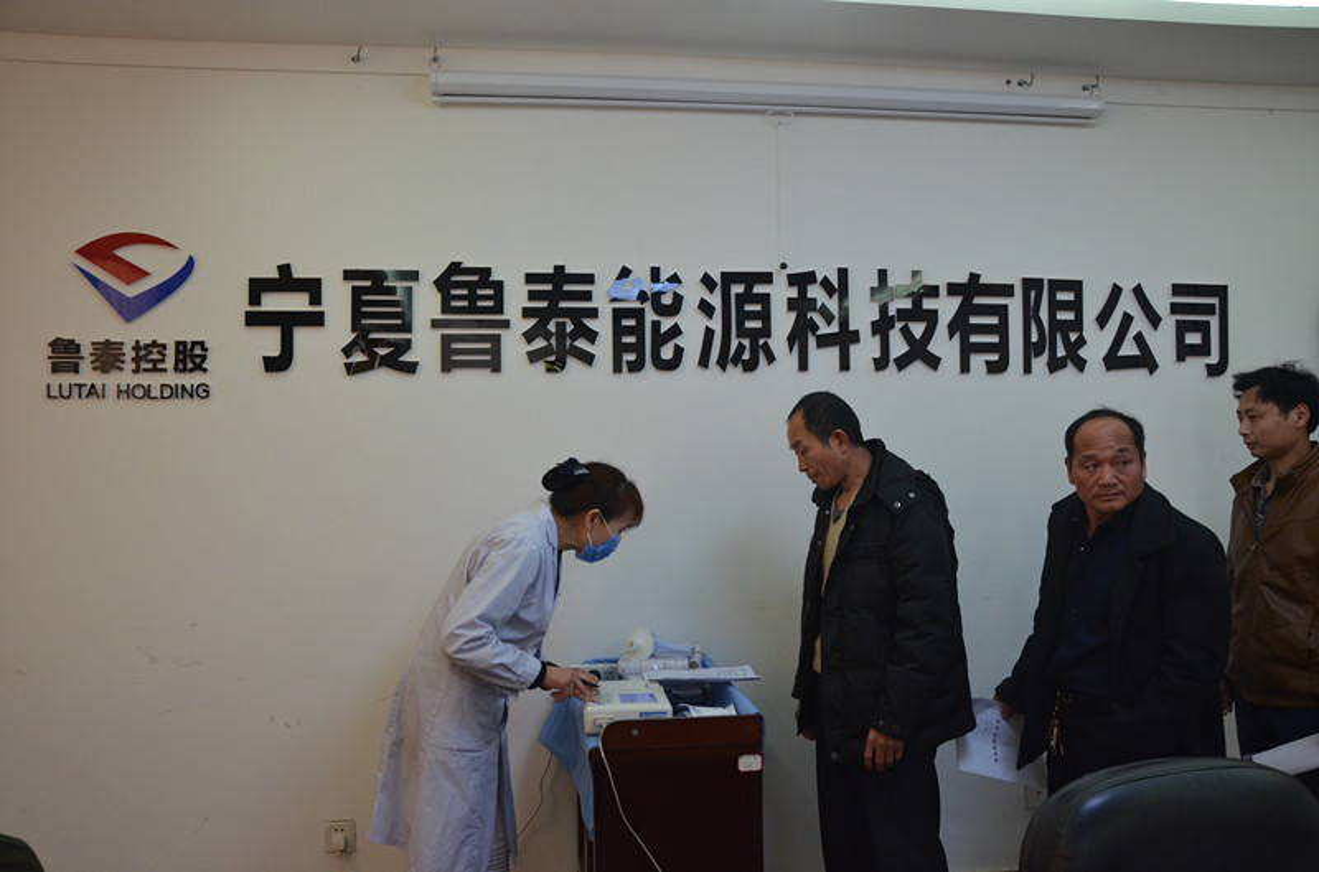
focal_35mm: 32
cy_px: 436
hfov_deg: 59.6
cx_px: 660
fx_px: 1151
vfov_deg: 41.5
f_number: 6.3
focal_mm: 21
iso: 1600
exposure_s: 1/160
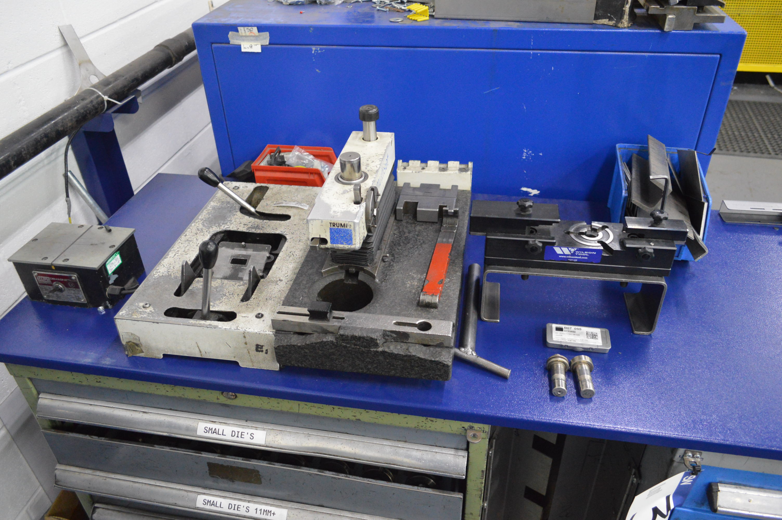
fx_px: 586
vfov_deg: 47.8
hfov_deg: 67.4
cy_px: 260
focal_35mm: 27
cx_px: 391
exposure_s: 1/60
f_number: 3.5
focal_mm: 18
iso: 2500
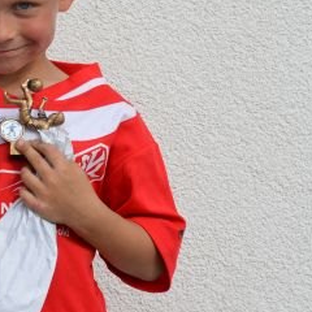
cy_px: 81
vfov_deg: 13.0
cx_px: 43
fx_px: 1366
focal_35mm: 134
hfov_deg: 12.9
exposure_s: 1/250
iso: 100
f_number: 8
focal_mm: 42
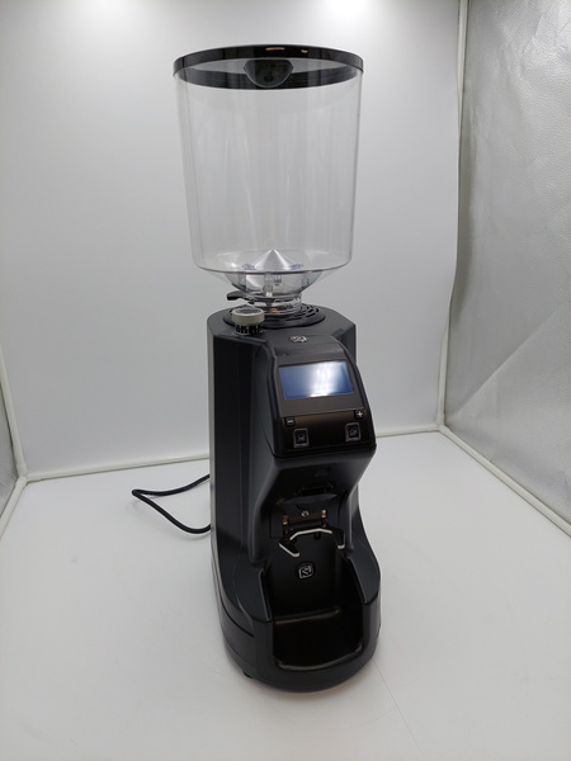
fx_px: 550
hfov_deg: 54.9
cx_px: 286
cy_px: 380
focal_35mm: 25
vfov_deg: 69.4
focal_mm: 5.23
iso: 40
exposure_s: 1/276
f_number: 1.8
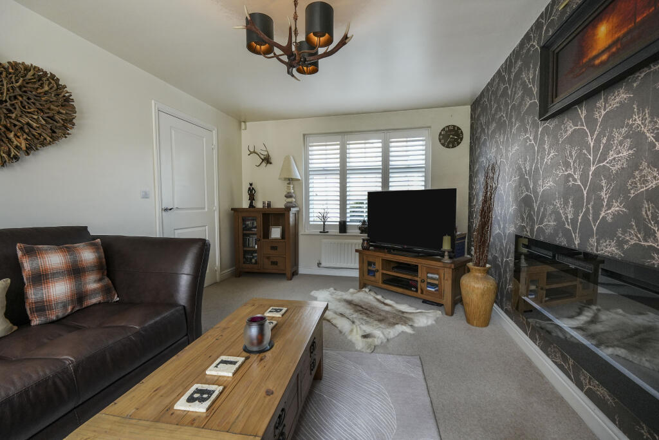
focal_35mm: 15
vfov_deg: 77.3
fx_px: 275
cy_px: 220
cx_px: 330
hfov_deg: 100.4
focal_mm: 10
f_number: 4
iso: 640
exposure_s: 1/160
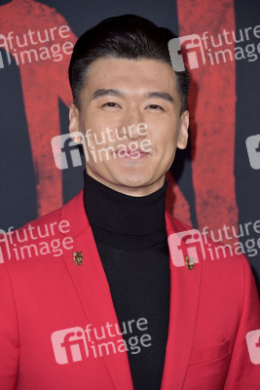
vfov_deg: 10.8
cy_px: 195
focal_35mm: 190
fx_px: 2056
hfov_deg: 7.2
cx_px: 130
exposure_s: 1/250
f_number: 7.1
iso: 400
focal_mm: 190
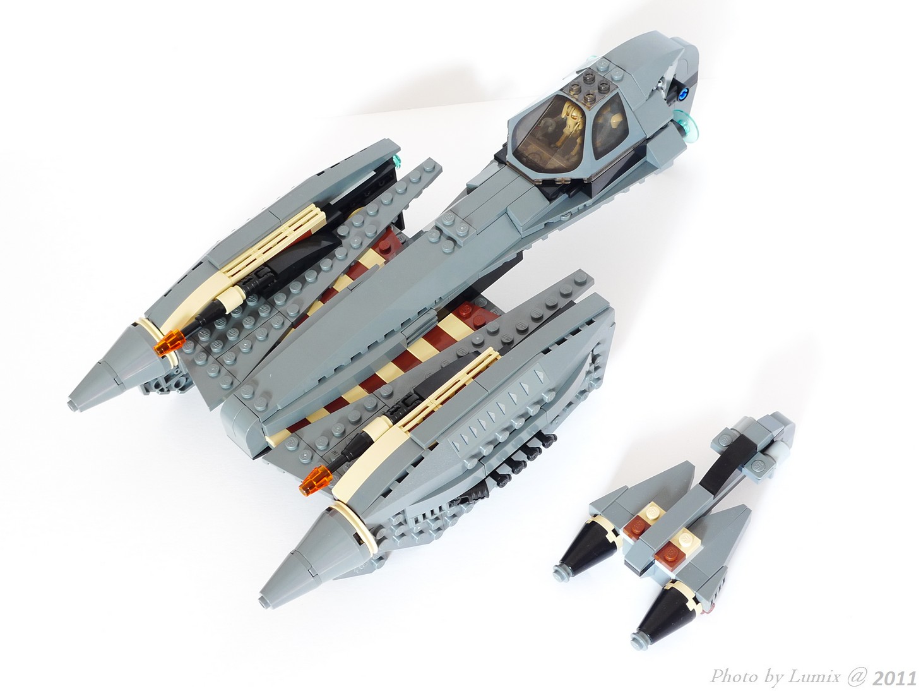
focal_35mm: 57
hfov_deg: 33.8
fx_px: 1516
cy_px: 346
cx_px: 460
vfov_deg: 25.7
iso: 80
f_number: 5
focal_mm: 12.1
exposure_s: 1/1.6
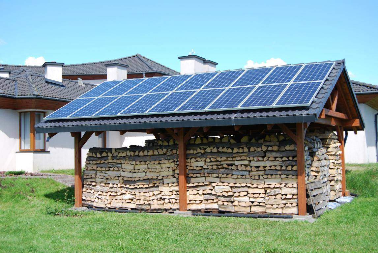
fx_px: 505
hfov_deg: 41.1
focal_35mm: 48
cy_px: 126
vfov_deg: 28.2
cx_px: 189
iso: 100
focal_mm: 32
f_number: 6.3
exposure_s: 1/160
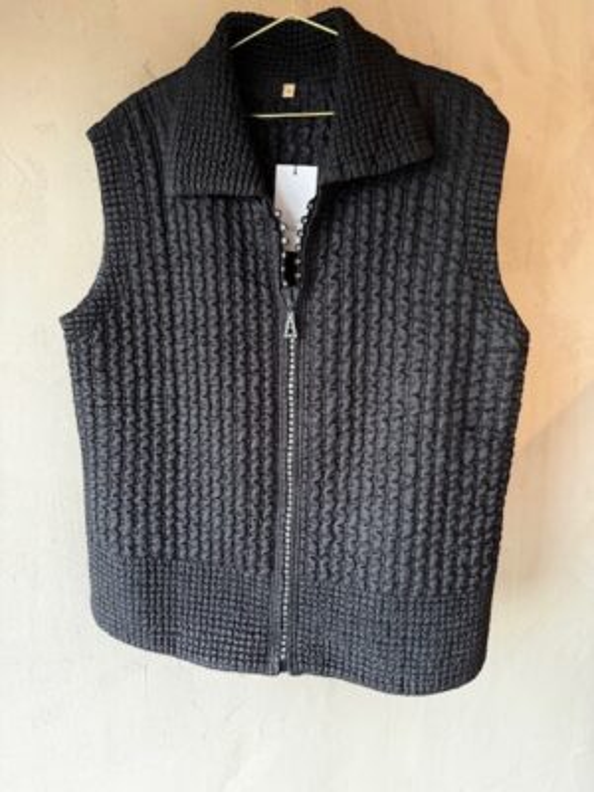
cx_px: 297
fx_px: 549
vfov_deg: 71.6
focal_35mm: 24
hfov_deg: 56.8
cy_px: 396
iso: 200
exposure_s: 1/87
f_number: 1.78
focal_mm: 6.76
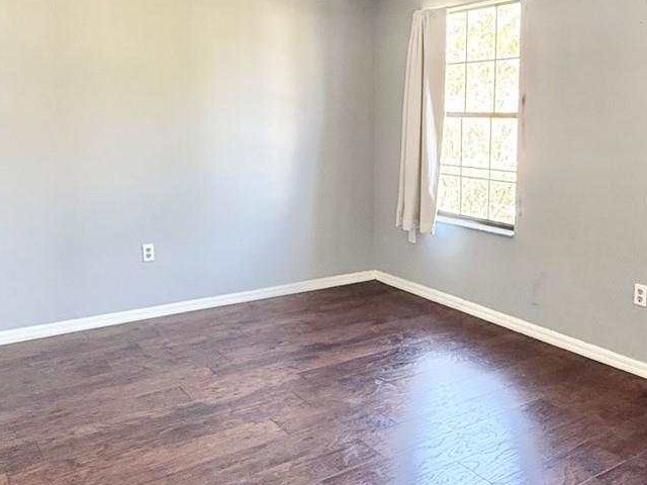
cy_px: 189
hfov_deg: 52.5
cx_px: 365
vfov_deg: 40.5
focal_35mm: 35
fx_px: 654
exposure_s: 1/99
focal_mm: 2.22
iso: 250
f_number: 2.2
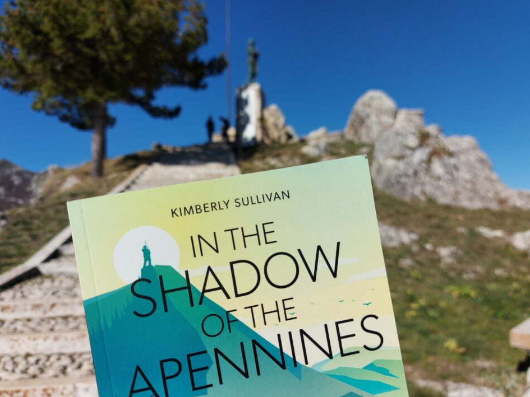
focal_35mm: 26
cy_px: 211
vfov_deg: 53.0
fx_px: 398
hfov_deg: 67.3
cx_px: 268
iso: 32
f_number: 1.8
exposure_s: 1/2058
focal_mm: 5.23
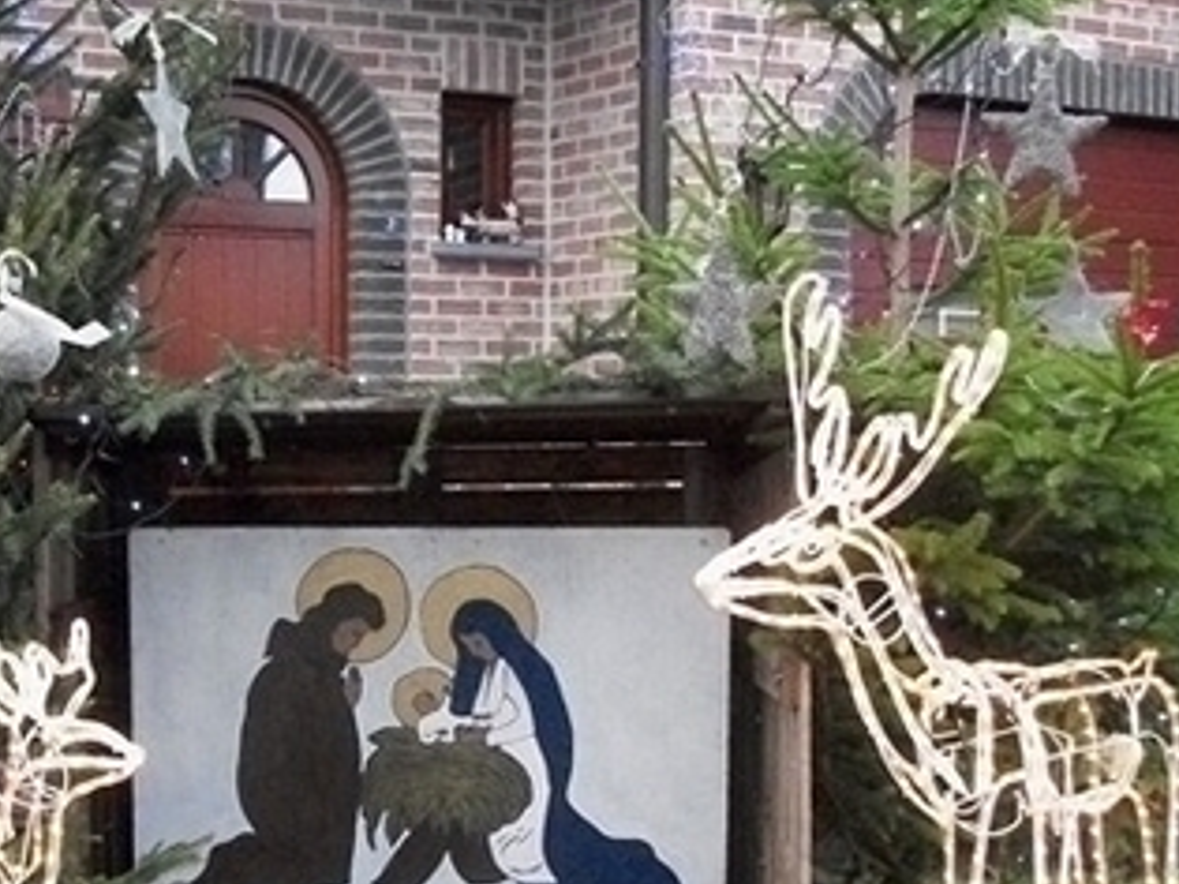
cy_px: 614
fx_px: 2077
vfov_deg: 23.9
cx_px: 352
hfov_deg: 31.3
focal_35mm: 61
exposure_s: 1/125
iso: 554
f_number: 2.9
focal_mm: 5.7
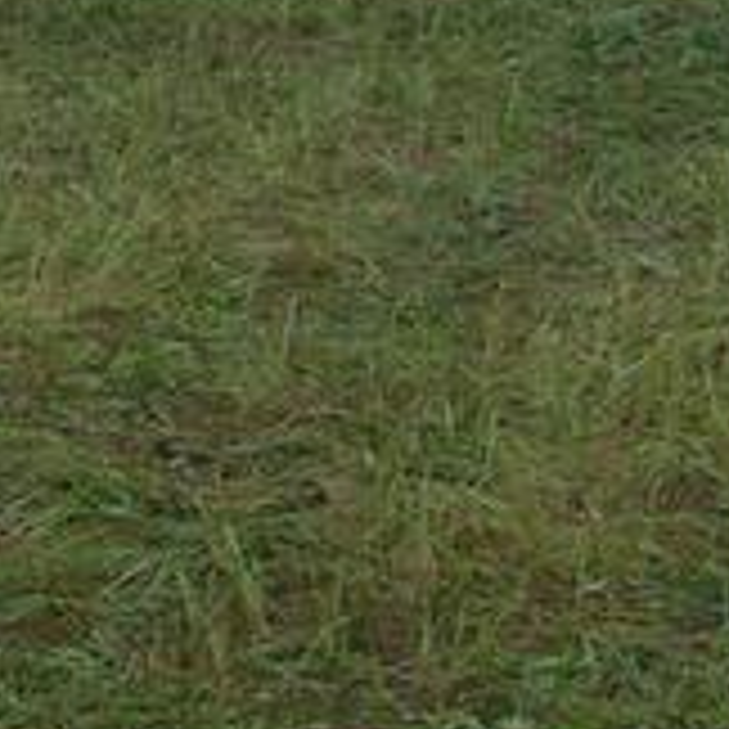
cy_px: -520
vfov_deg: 9.6
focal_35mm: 174
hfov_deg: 9.9
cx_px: -148
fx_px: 4146
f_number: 2.9
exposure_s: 1/80
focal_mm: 6.3
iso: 100
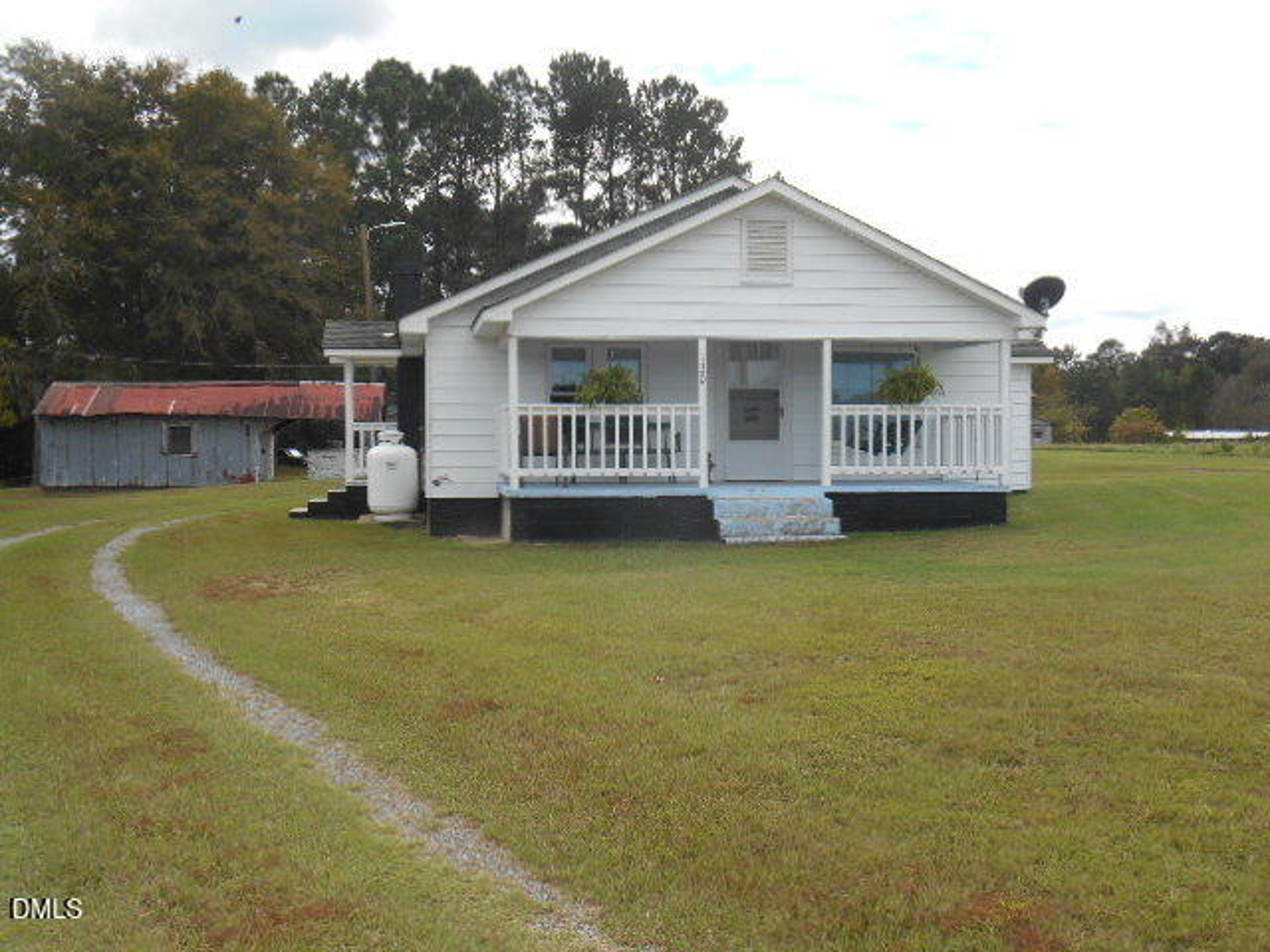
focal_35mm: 41
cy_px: 476
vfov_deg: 35.1
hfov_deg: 45.8
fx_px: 1504
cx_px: 635
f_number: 3.9
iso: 80
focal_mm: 7.2
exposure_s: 1/400
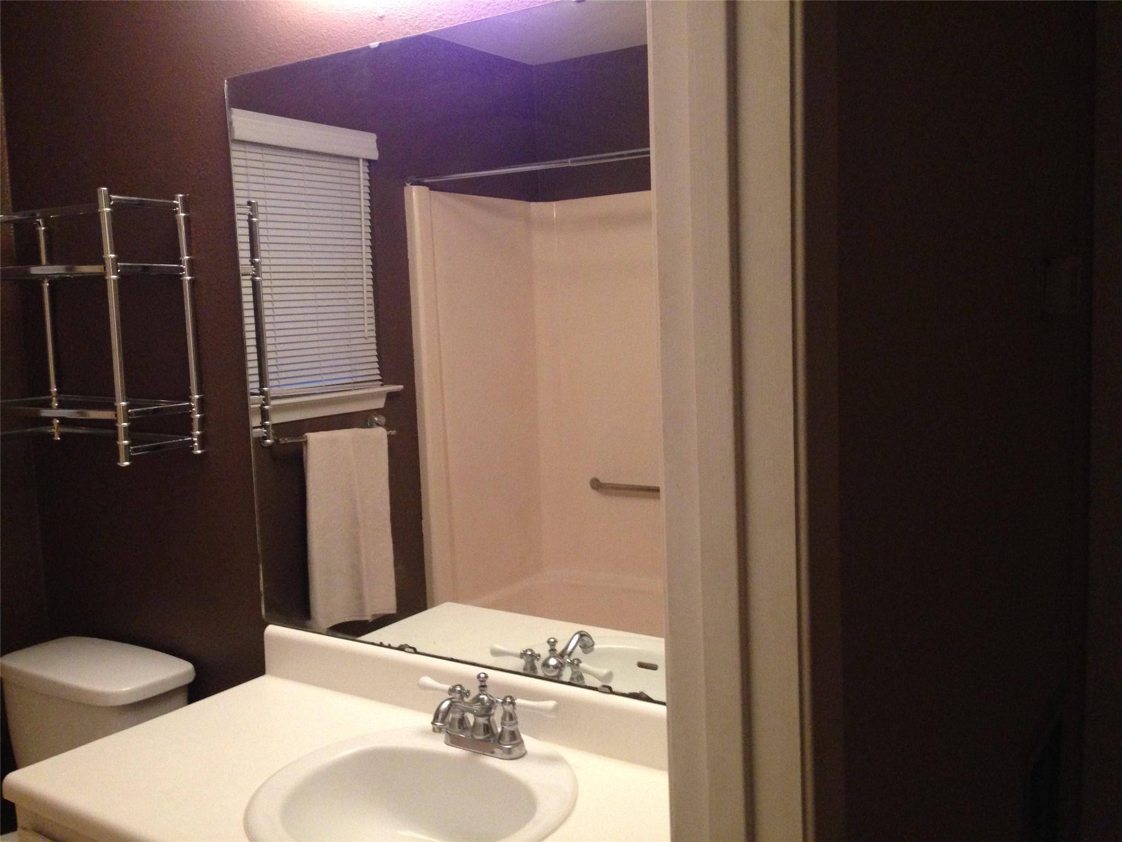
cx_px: 561
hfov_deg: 55.4
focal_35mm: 33
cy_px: 421
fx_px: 1070
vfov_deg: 42.9
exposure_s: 1/20
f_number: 2.4
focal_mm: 4.12
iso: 320
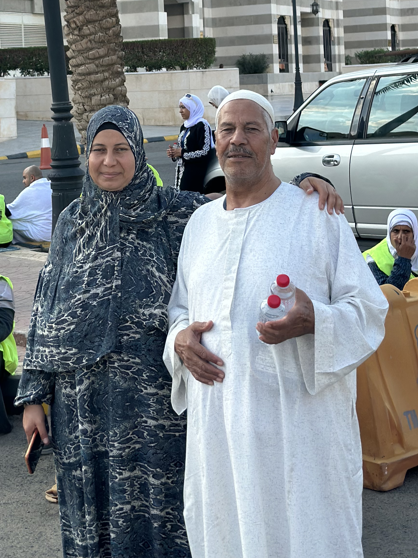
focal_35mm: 84
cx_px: 113
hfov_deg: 17.5
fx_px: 1352
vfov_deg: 22.8
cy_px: 75
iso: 80
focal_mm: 6.86
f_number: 1.78
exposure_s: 1/1414
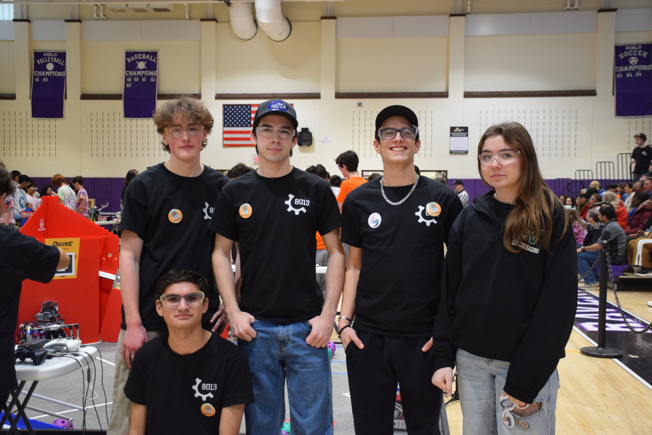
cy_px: 218
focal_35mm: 40
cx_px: 326
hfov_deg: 47.9
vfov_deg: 33.0
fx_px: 734
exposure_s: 1/60
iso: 1100
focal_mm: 27
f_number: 4
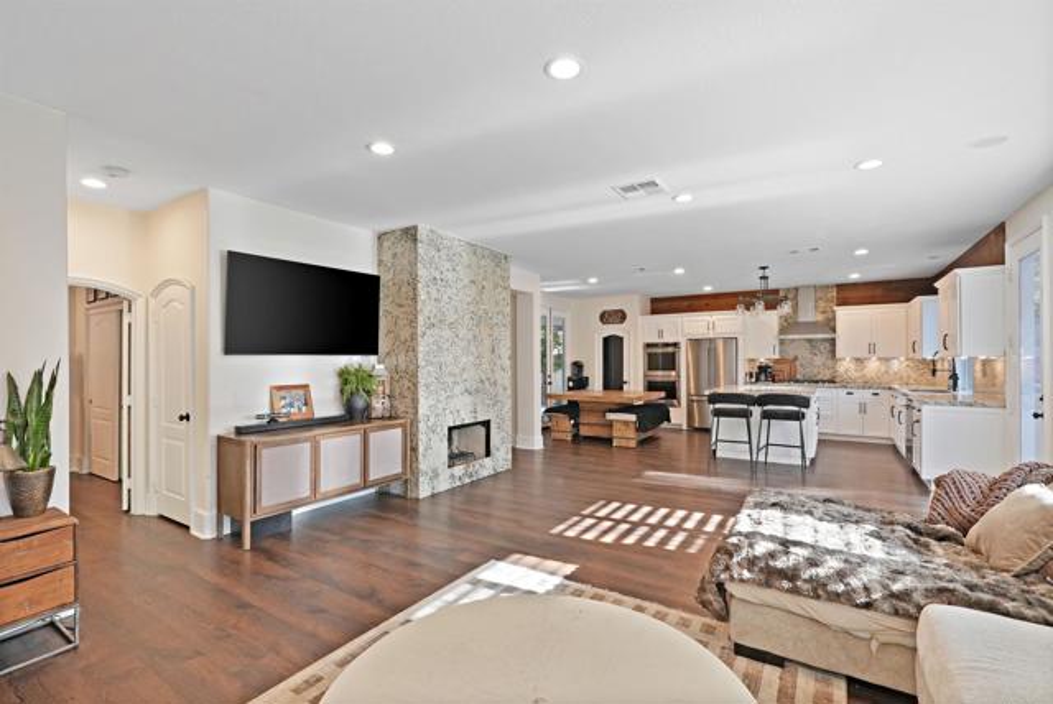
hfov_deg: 96.7
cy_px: 352
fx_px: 468
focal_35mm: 16
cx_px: 526
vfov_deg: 73.9
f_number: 14
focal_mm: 16
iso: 1600
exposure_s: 1/15
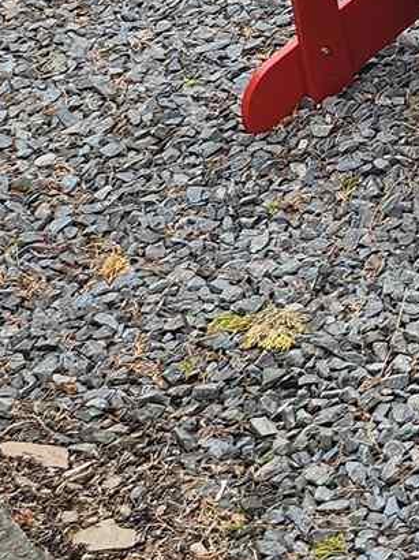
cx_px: 1168
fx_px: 2181
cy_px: 49
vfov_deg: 14.5
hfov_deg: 9.2
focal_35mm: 135
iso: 50
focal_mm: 5
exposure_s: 1/937
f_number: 1.8
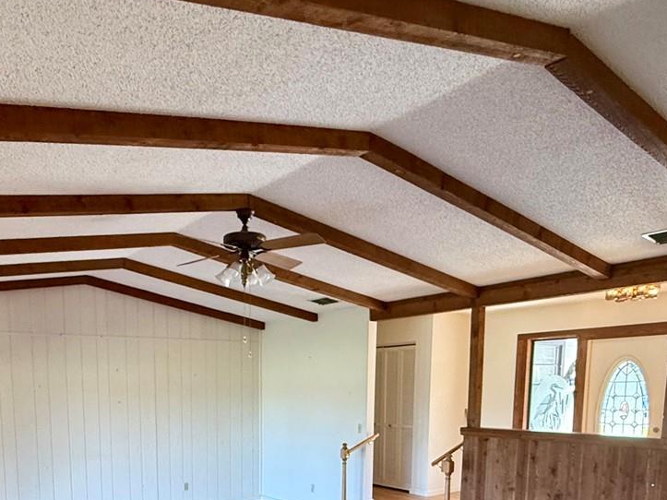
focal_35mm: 31
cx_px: 244
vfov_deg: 41.1
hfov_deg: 57.5
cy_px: 469
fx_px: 597
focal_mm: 2.22
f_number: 2.2
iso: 400
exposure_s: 1/120
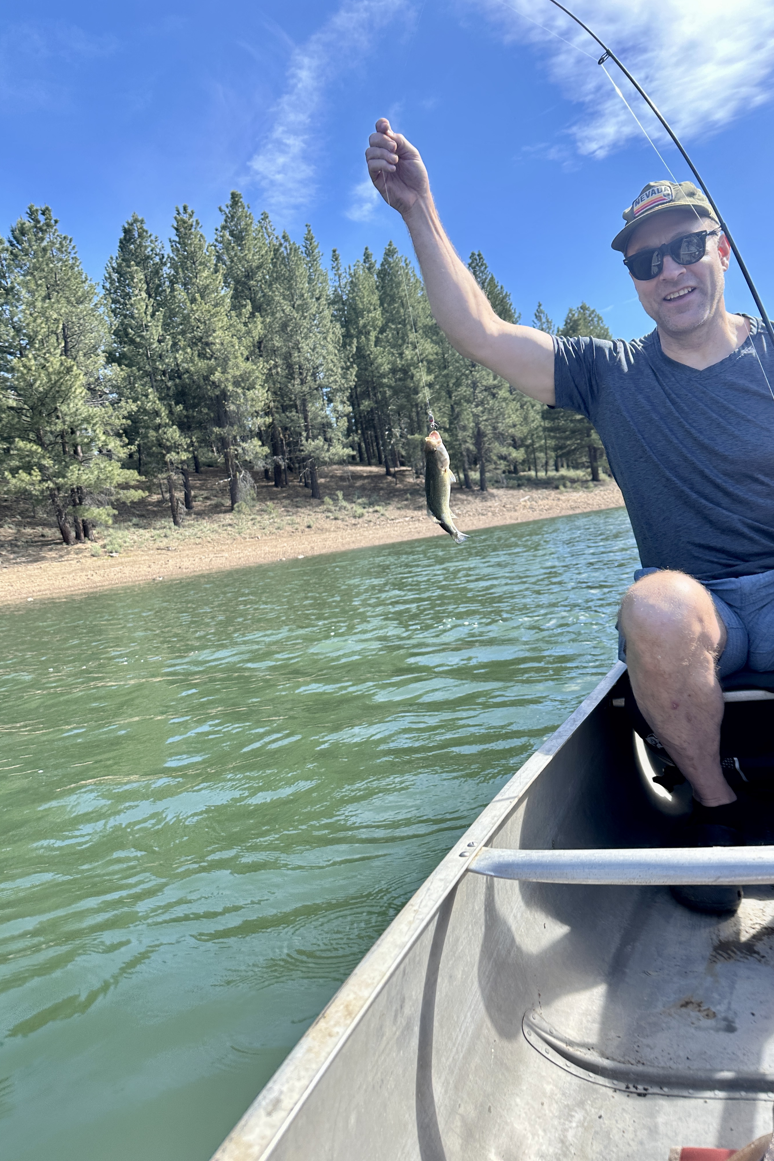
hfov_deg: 51.2
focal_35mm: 25
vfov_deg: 71.5
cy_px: 580
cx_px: 428
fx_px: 806
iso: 80
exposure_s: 1/1433
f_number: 1.78
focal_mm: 6.86
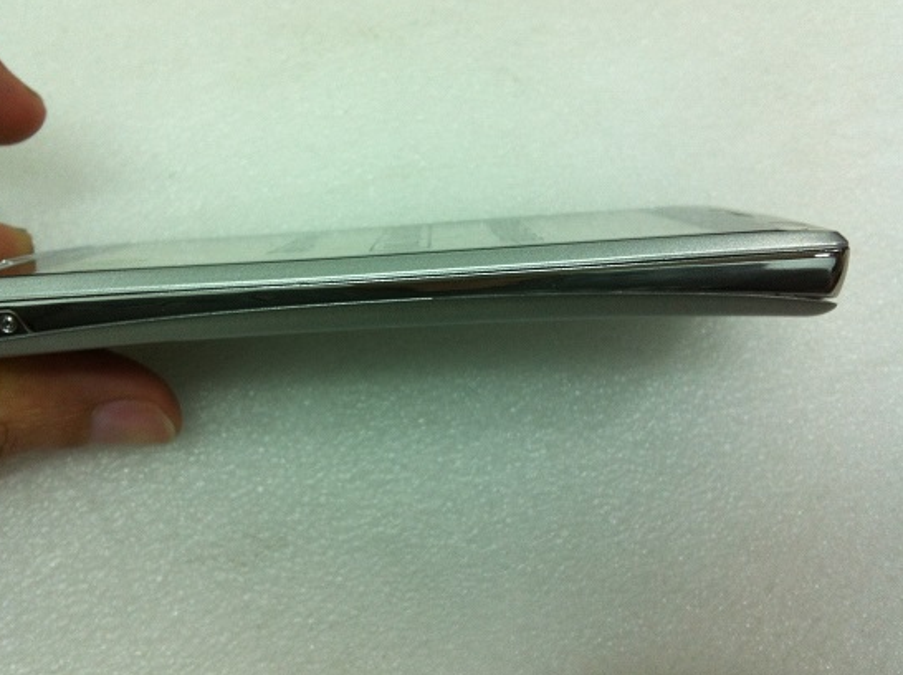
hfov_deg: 45.7
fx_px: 1068
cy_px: 336
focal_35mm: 41
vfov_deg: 35.1
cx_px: 400
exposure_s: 1/17
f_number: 2.8
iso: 80
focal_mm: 3.85
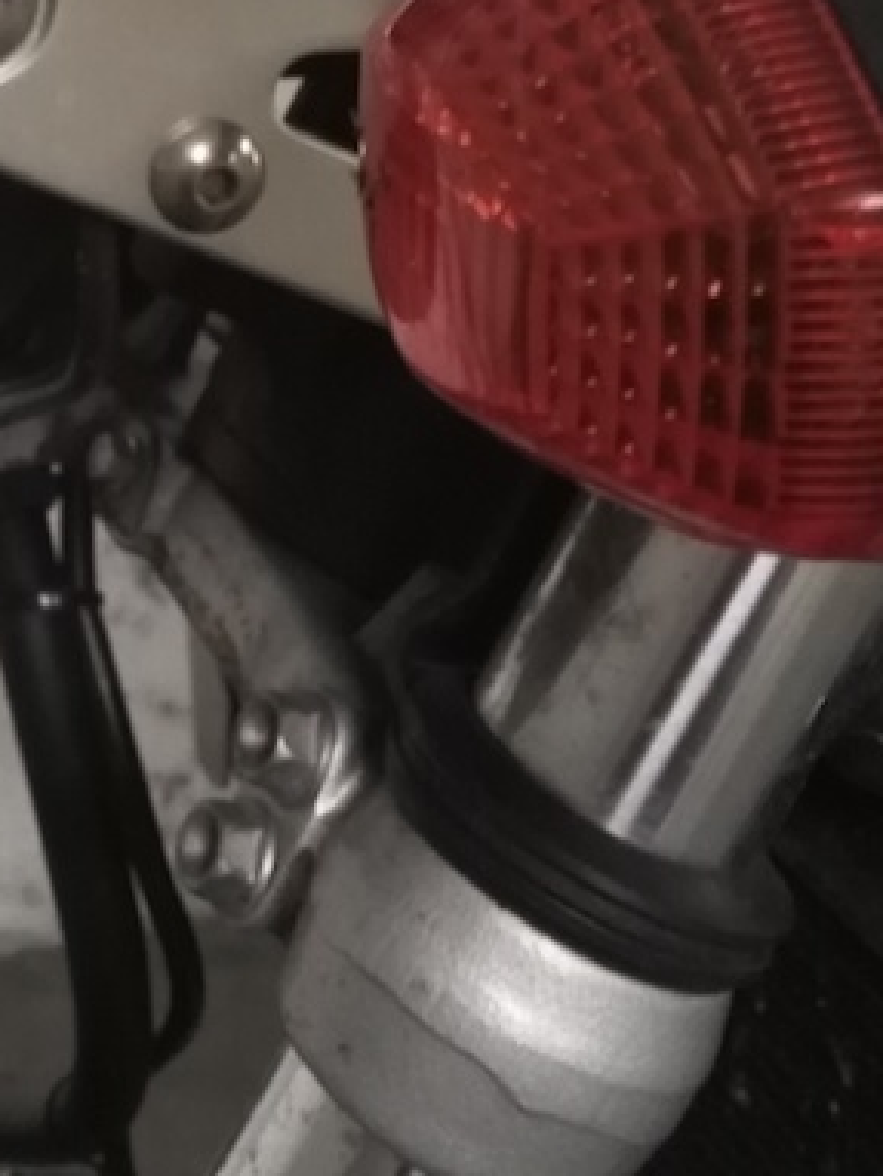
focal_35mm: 75
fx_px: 2548
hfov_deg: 19.0
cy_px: -154
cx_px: -28
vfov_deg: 24.1
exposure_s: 1/14
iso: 833
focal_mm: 2.96
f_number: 2
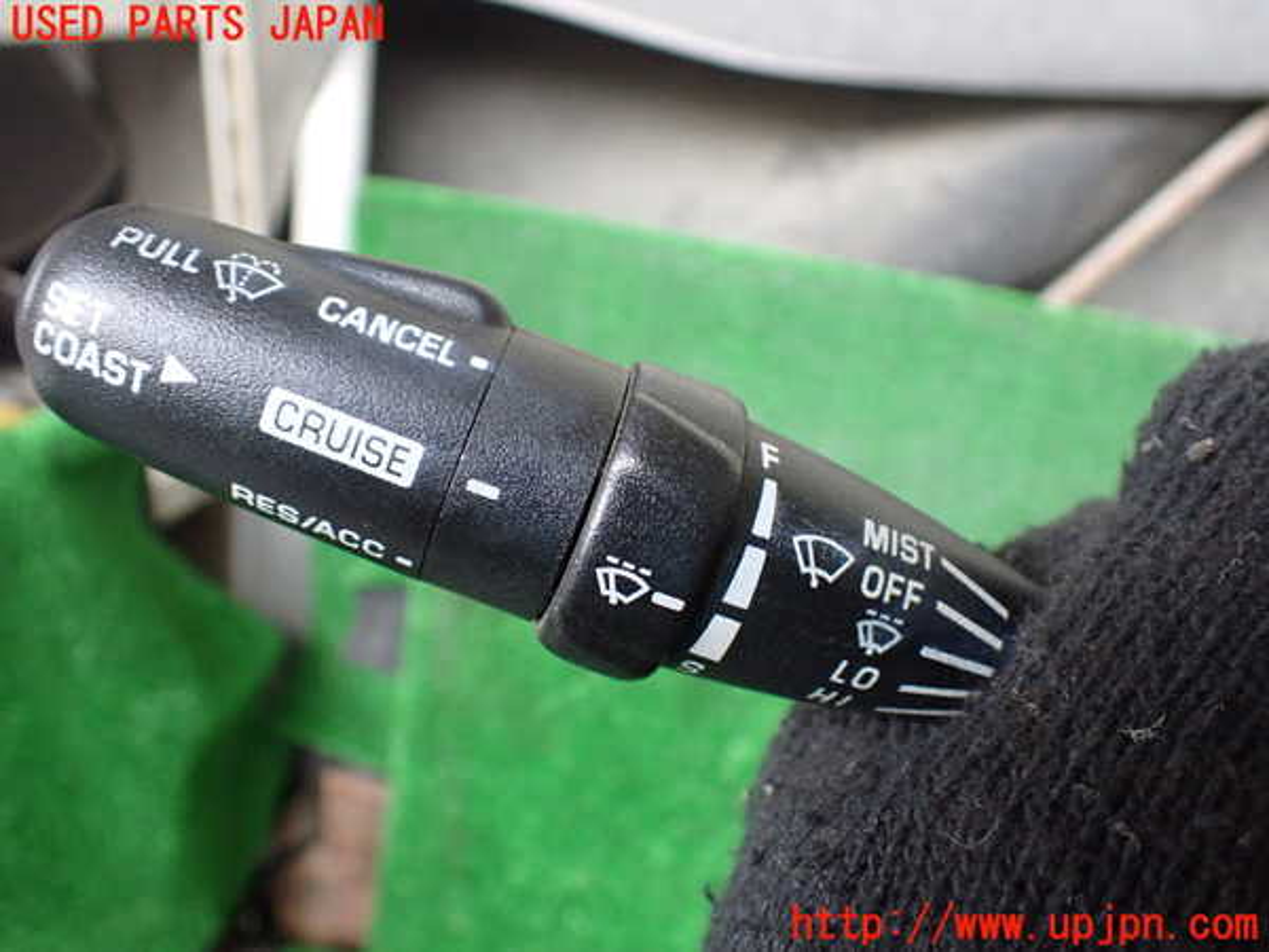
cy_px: 476
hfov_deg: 60.0
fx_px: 1100
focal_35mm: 30
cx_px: 634
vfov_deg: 46.8
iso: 800
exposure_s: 1/80
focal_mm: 5.4
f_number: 2.3
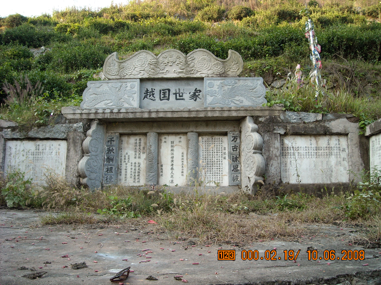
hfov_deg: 52.6
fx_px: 385
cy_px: 142
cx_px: 190
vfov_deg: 40.7
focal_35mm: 35
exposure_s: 1/114
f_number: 2.8
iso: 64
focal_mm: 5.7
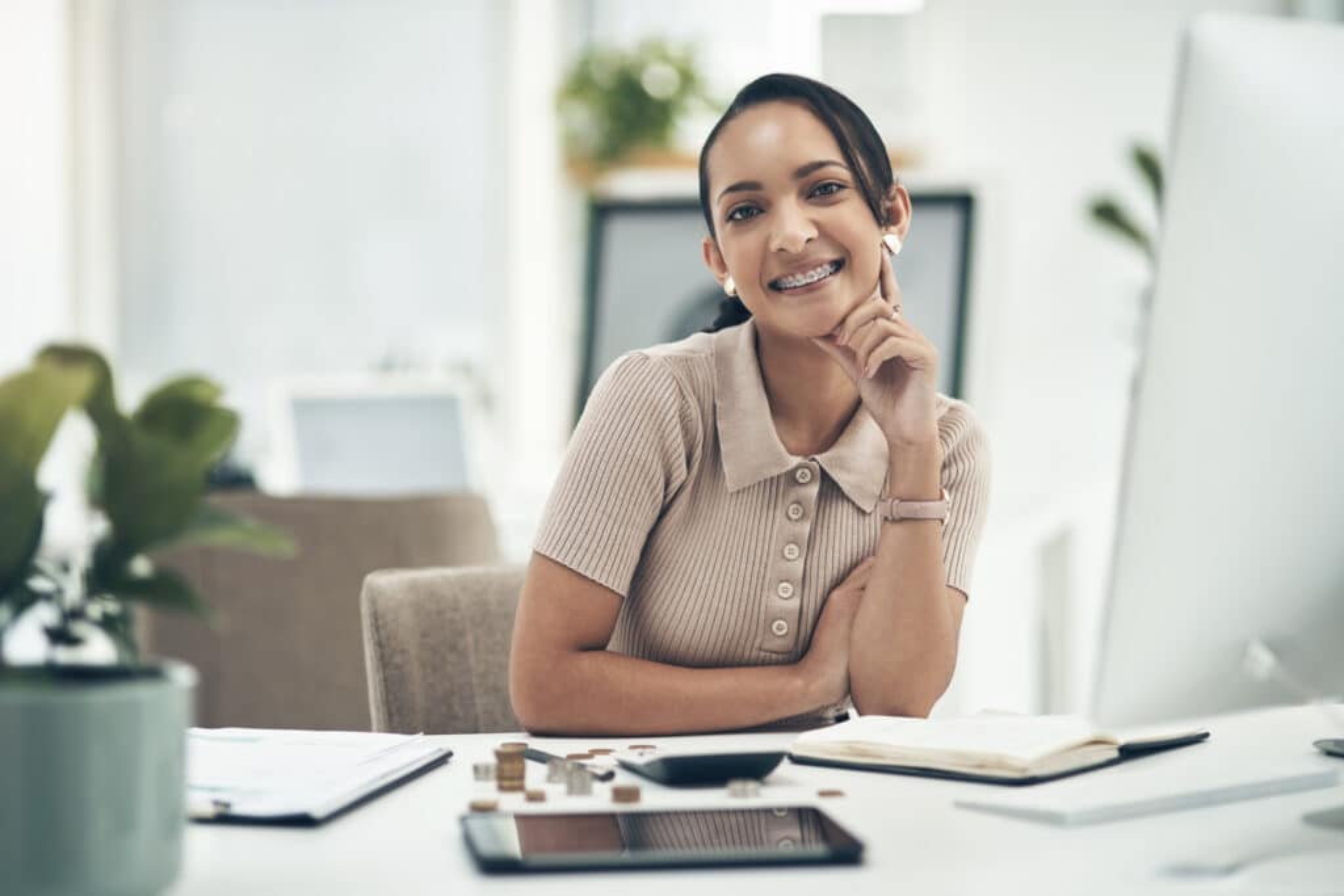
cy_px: 448
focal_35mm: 85
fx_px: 3174
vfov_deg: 16.1
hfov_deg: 23.9
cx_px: 672
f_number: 1.8
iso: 100
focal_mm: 85
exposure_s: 1/200
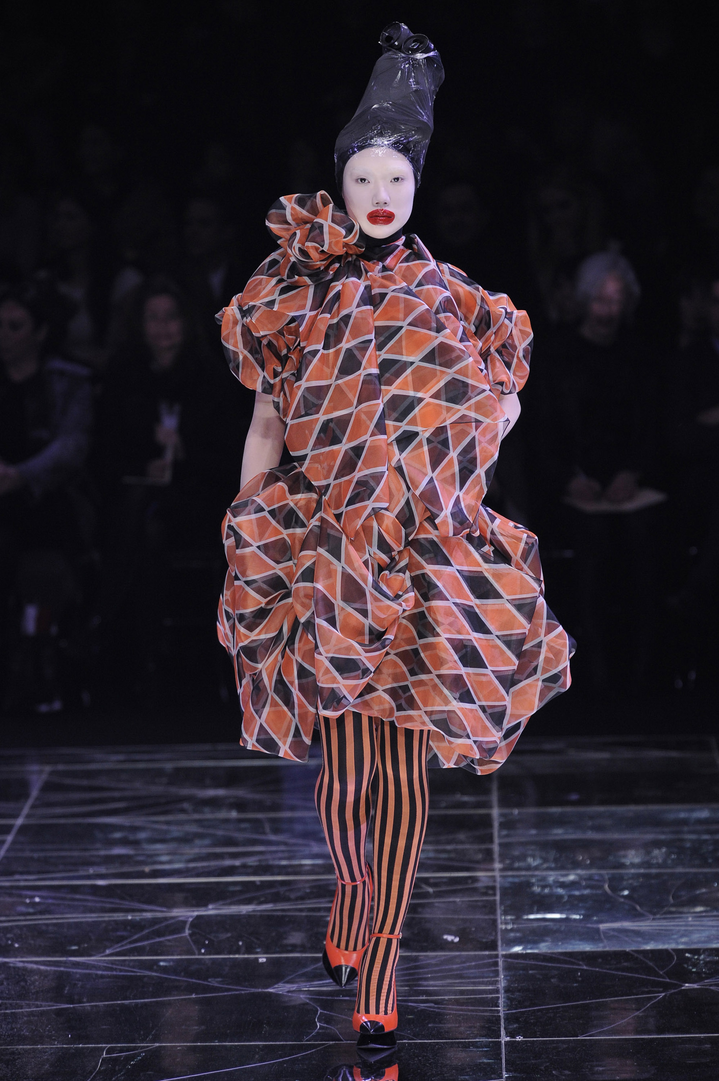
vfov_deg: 10.6
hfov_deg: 7.0
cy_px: 540
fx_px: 5850
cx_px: 360
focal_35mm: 195
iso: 1600
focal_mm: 195
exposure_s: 1/320
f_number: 4
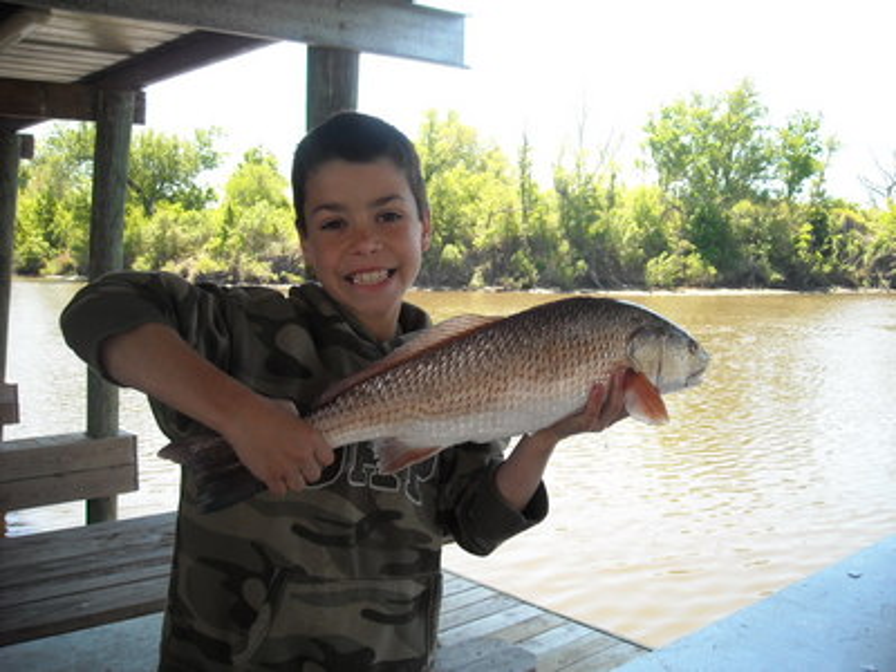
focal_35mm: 35
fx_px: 906
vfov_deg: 40.7
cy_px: 336
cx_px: 448
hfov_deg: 52.6
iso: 64
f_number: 2.8
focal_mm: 5.7
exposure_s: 1/184
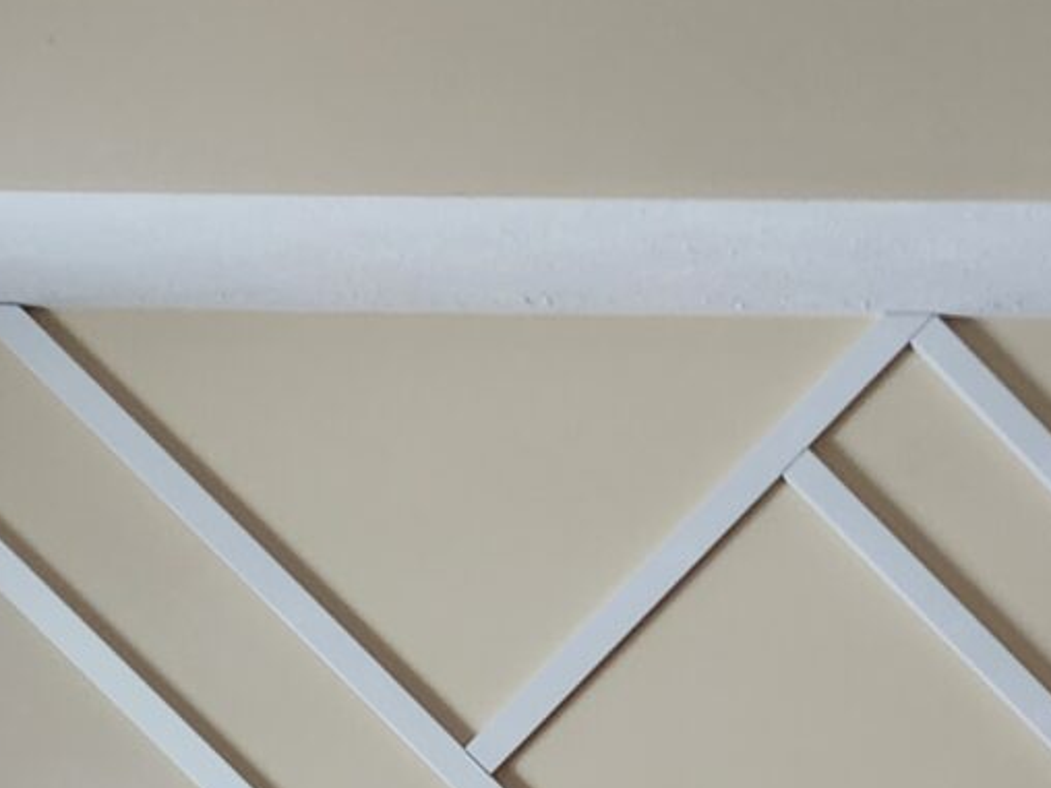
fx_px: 3522
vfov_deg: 11.8
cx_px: 960
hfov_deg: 16.7
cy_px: 1429
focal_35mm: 116
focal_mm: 6.4
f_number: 1.8
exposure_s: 1/60
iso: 500
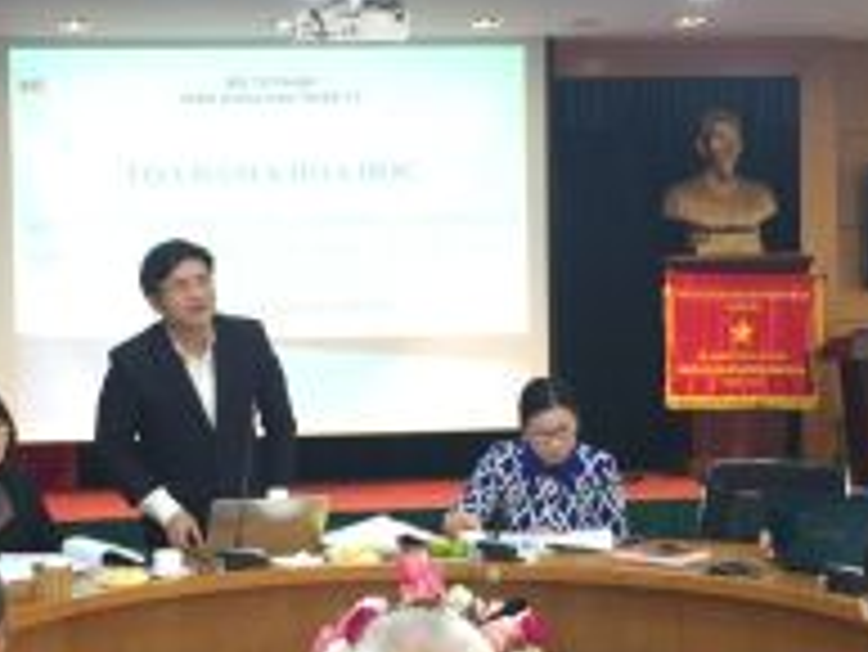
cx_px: 407
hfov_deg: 24.4
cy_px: 333
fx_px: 2007
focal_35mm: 80
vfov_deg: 18.5
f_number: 2.2
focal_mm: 4.15
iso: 64
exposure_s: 1/17
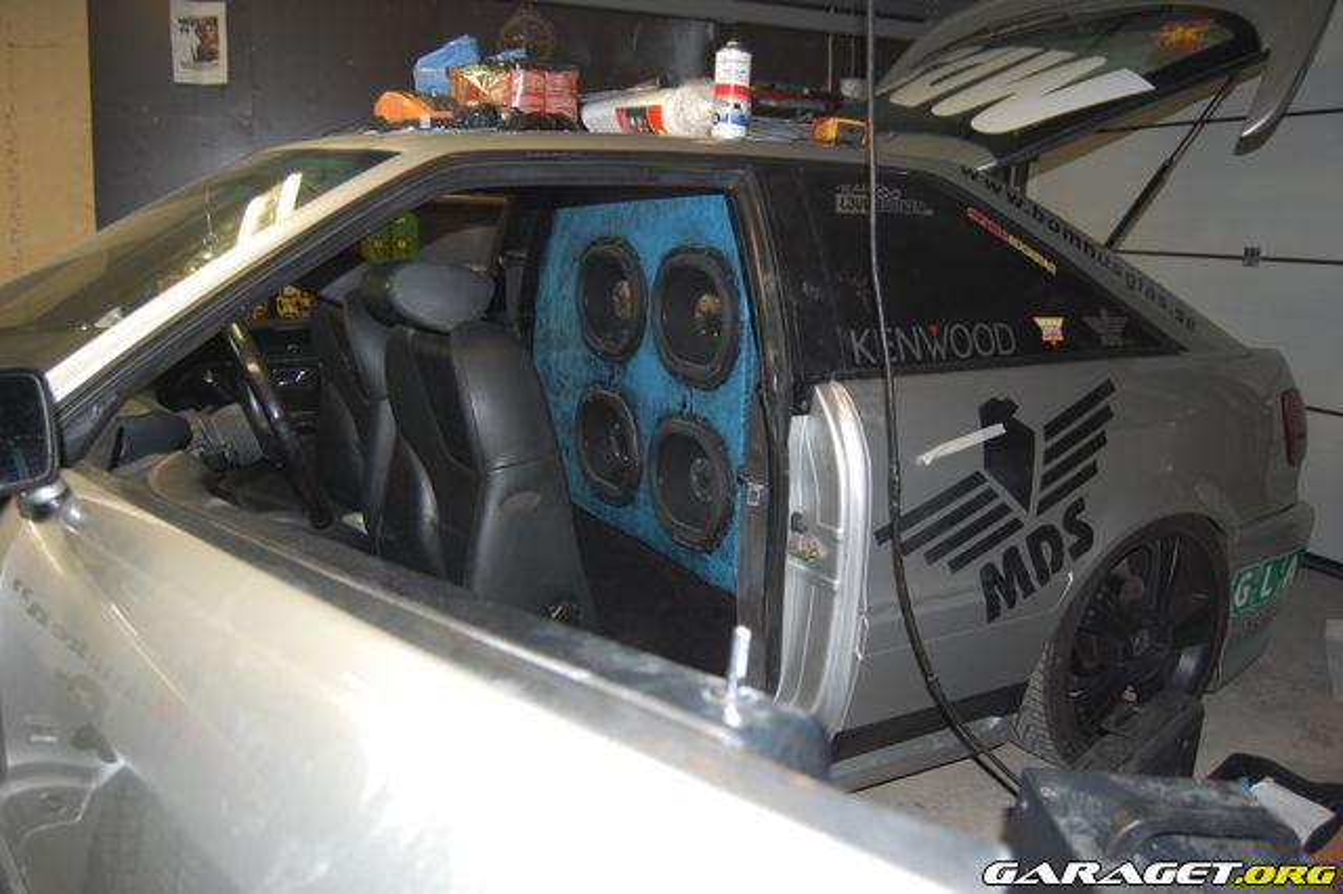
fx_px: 1063
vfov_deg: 45.6
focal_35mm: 28
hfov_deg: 64.6
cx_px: 672
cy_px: 447
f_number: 3.5
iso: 400
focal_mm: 19
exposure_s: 1/60
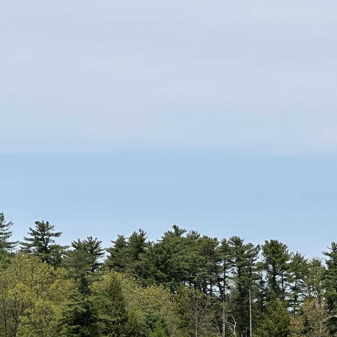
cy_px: 273
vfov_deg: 9.7
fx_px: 1972
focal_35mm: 179
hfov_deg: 9.8
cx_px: 143
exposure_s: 1/1233
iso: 32
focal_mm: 9
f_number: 2.8
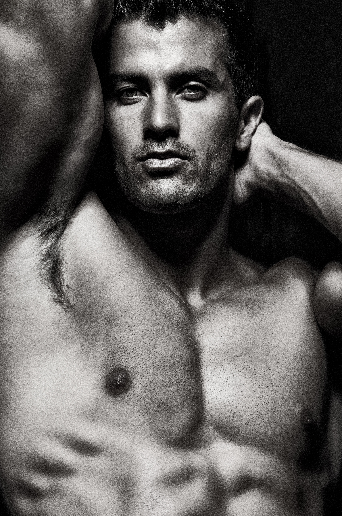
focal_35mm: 194
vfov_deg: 10.6
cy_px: 335
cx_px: 211
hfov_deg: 7.1
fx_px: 2768
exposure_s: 1/200
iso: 200
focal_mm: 85
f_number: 14
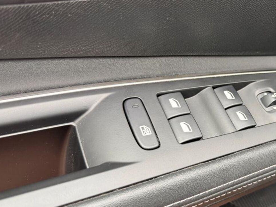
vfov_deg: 36.0
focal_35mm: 40
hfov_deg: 44.6
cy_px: 107
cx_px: 220
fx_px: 319
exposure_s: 1/121
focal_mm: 6.76
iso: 125
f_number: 1.78
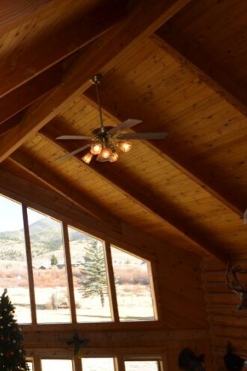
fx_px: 319
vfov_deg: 59.5
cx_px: -72
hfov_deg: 32.3
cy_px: 233
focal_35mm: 31
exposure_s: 1/200
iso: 200
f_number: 3.5
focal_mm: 10
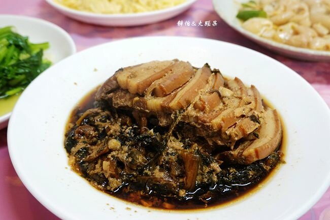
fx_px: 330
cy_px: 110
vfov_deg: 36.9
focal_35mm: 36
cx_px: 165
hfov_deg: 53.1
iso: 640
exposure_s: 1/40
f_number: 3.5
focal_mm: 13.29
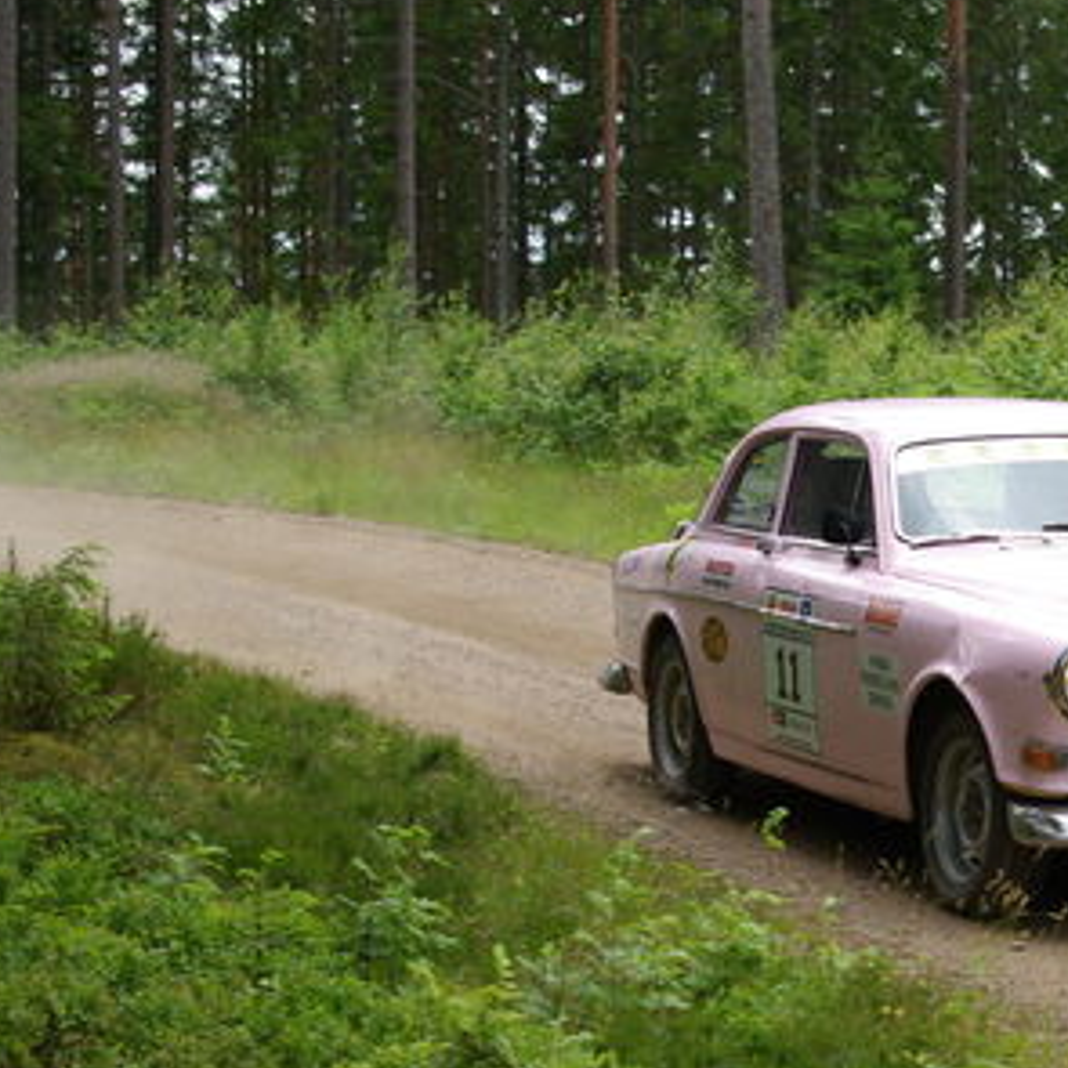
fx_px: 3383
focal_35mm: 97
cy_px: 628
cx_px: 985
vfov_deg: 17.9
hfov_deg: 17.6
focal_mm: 35
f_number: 5.6
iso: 400
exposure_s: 1/350
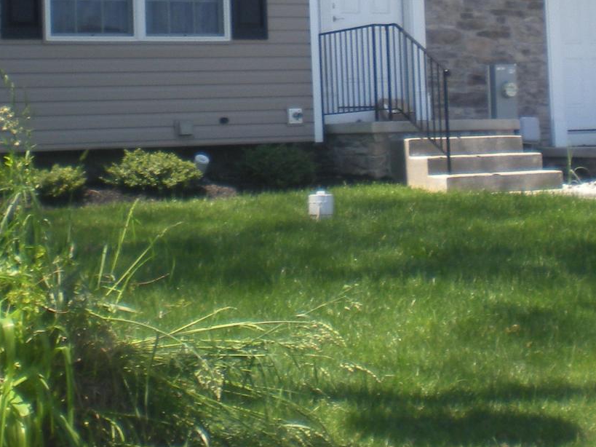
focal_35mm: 95
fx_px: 1635
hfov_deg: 20.6
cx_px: 357
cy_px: -48
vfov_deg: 15.2
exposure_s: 1/203
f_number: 4.6
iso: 64
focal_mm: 6.3
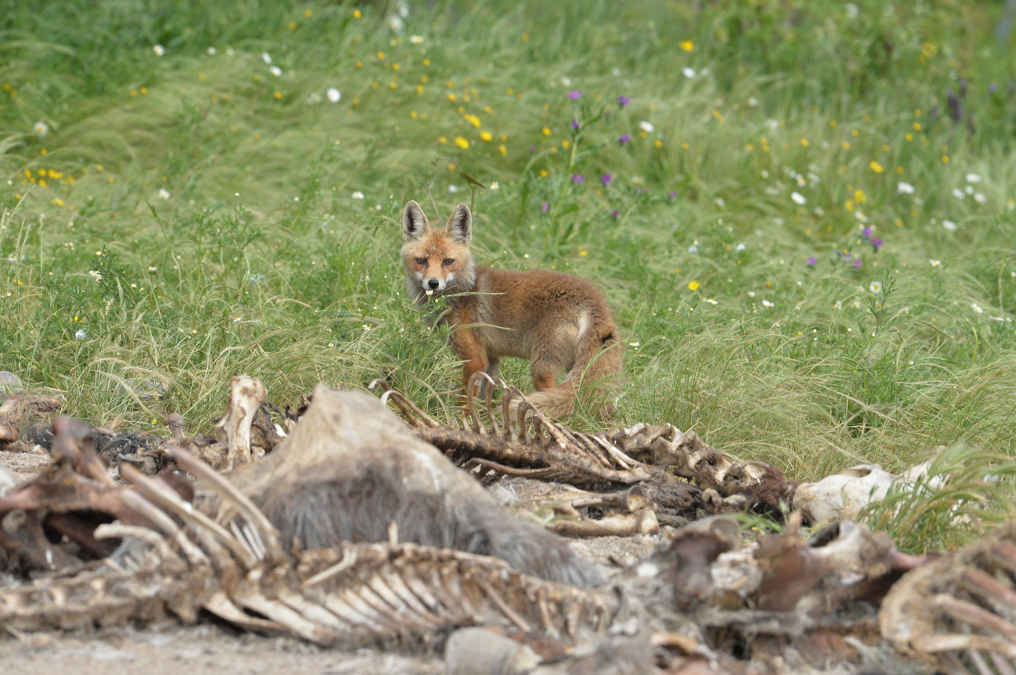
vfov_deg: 2.3
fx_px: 16912
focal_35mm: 600
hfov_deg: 3.4
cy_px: 338
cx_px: 508
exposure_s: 1/640
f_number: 10
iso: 1400
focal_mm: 600
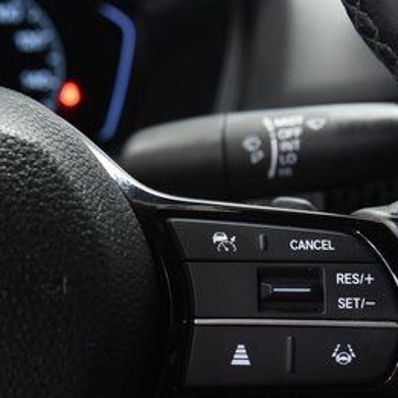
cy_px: 290
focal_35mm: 100
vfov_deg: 17.3
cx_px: -175
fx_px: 1301
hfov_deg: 16.1
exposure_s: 1/20
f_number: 4
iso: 1600
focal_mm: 30
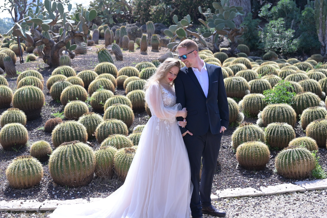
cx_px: 142
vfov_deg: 22.4
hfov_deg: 33.4
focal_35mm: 60
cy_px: 49
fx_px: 545
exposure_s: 1/800
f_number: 3.2
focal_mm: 30.5
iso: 100
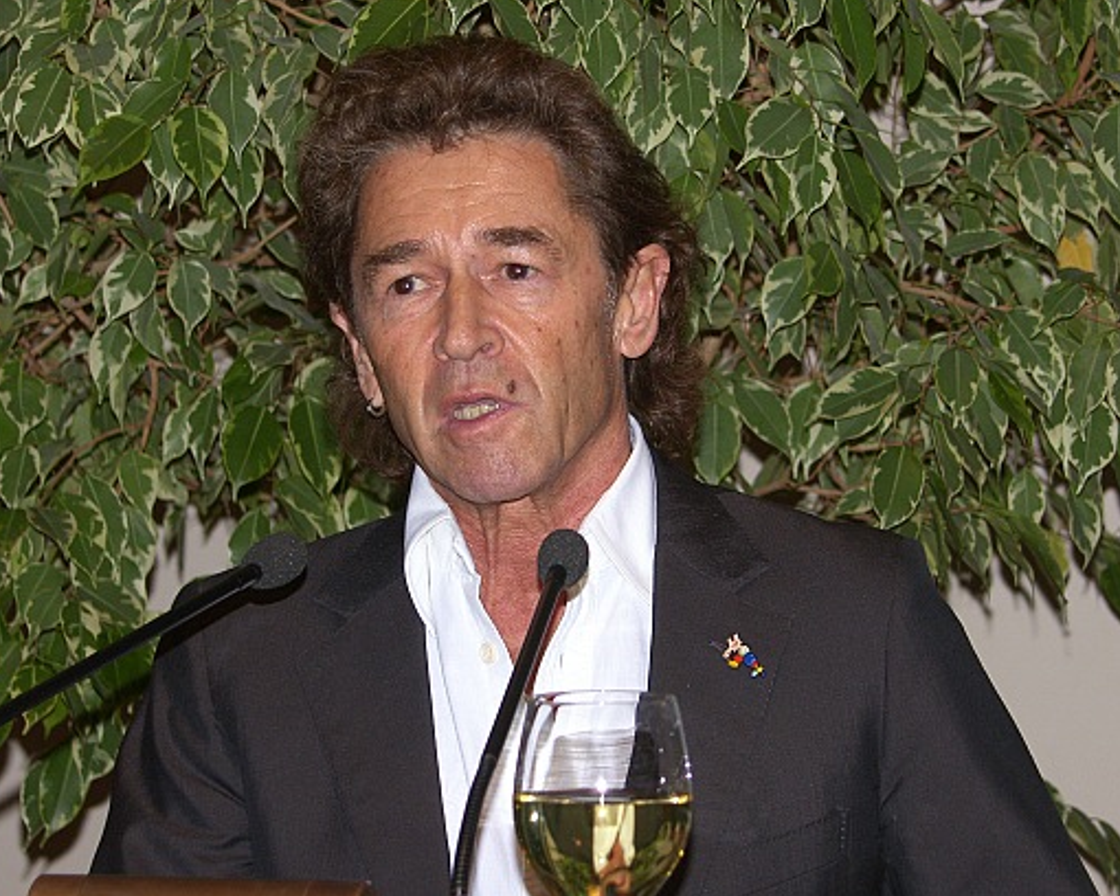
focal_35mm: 155
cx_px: 591
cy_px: 461
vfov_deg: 10.0
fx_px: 5138
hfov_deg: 12.4
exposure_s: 1/100
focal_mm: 34.8
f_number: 3.5
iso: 100
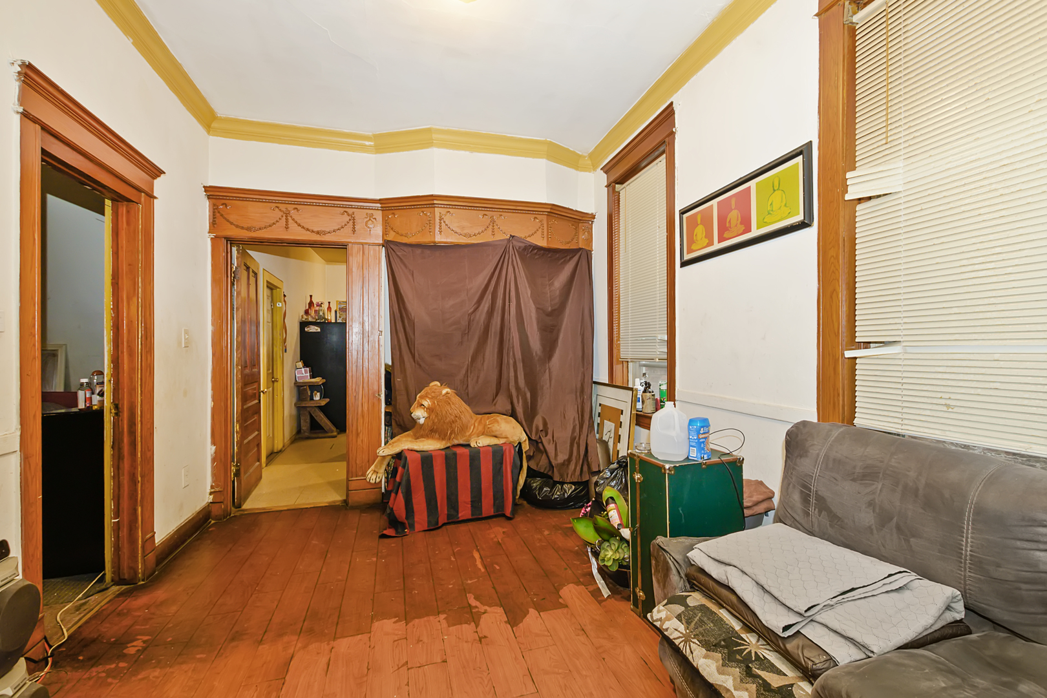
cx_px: 524
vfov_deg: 77.3
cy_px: 349
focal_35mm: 15
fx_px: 436
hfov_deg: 100.4
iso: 250
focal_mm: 10
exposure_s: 1/5
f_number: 7.1
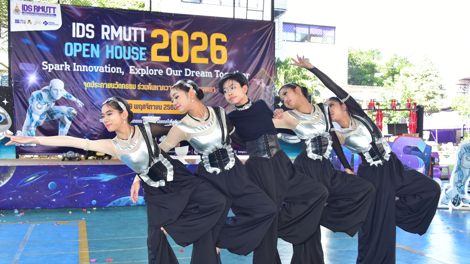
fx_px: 498
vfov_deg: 29.7
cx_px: 235
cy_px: 151
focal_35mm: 40
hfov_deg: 50.5
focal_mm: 38
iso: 1000
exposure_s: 1/200
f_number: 5.6
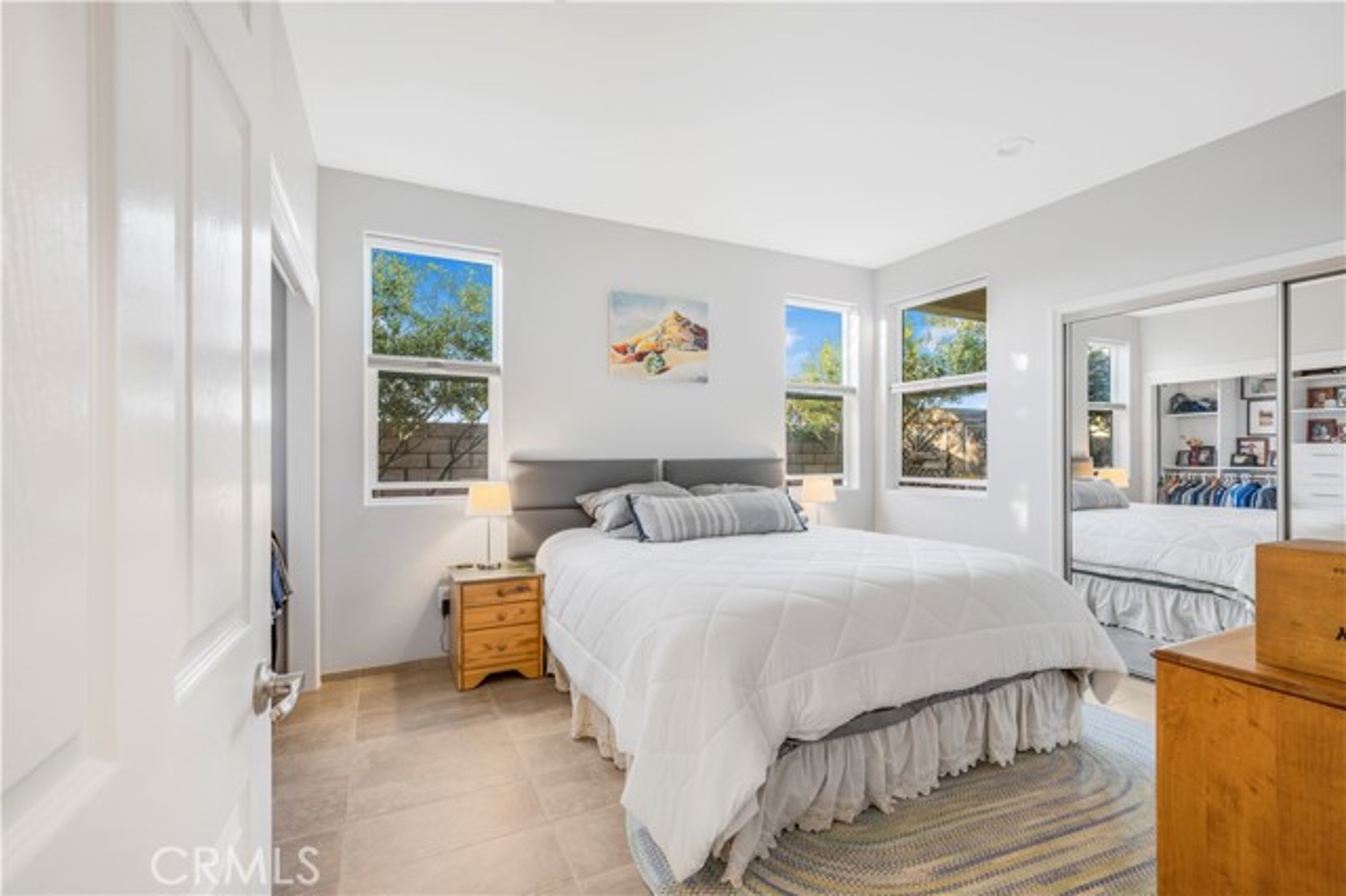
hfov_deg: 100.4
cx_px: 673
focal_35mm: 15
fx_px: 561
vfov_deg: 77.3
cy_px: 448
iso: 200
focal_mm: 15
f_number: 8
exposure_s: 1/8
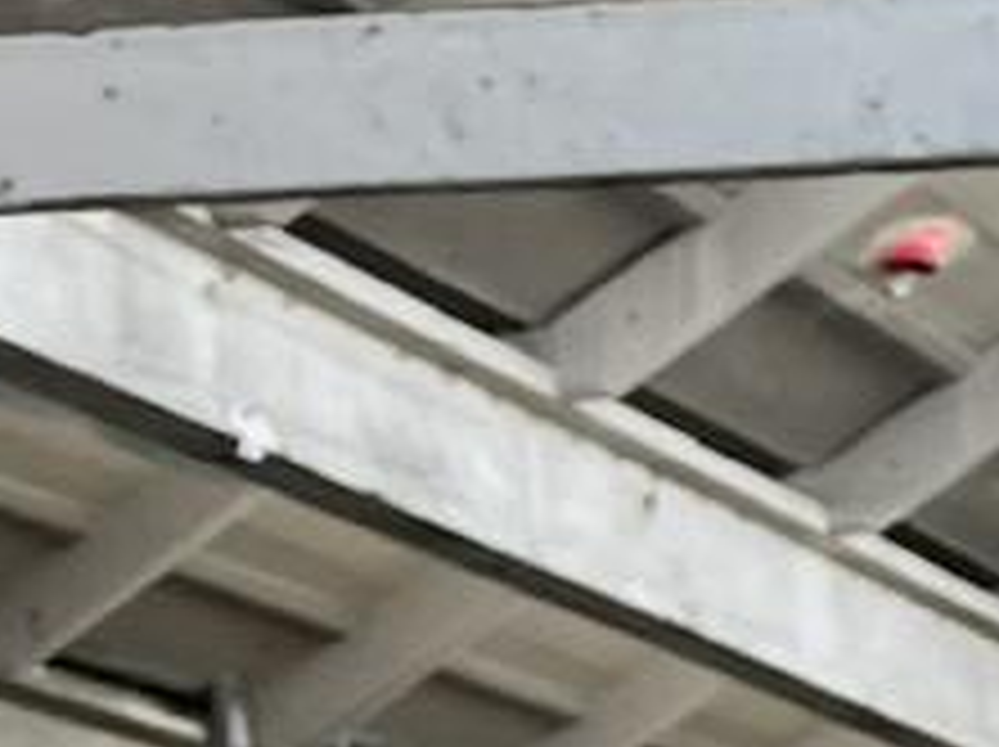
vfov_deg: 8.7
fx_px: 4324
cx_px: 2192
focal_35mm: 150
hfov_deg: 11.5
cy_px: 1976
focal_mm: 4.2
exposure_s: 1/121
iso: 100
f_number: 1.6
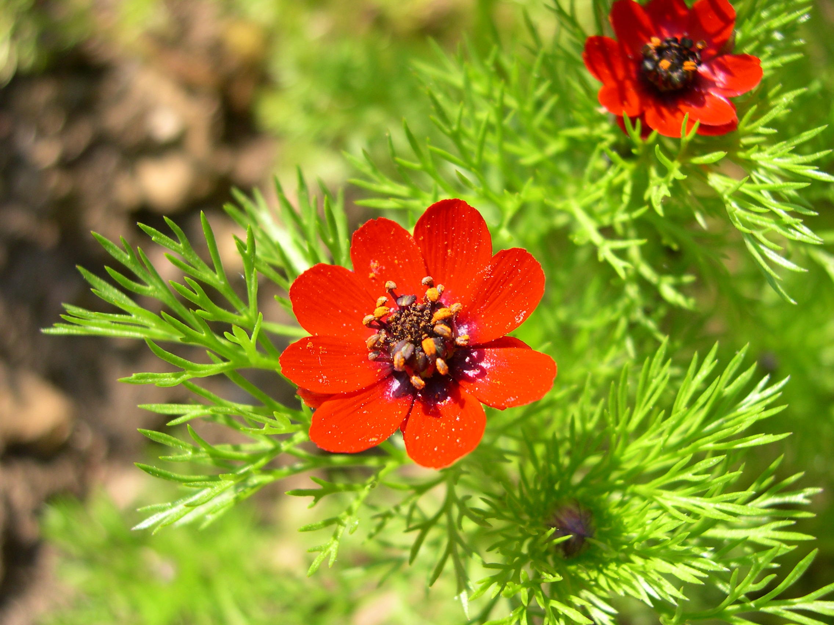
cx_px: 417
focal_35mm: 38
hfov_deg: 49.0
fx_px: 916
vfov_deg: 37.7
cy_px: 312
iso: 100
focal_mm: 8
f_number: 2.8
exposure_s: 1/522
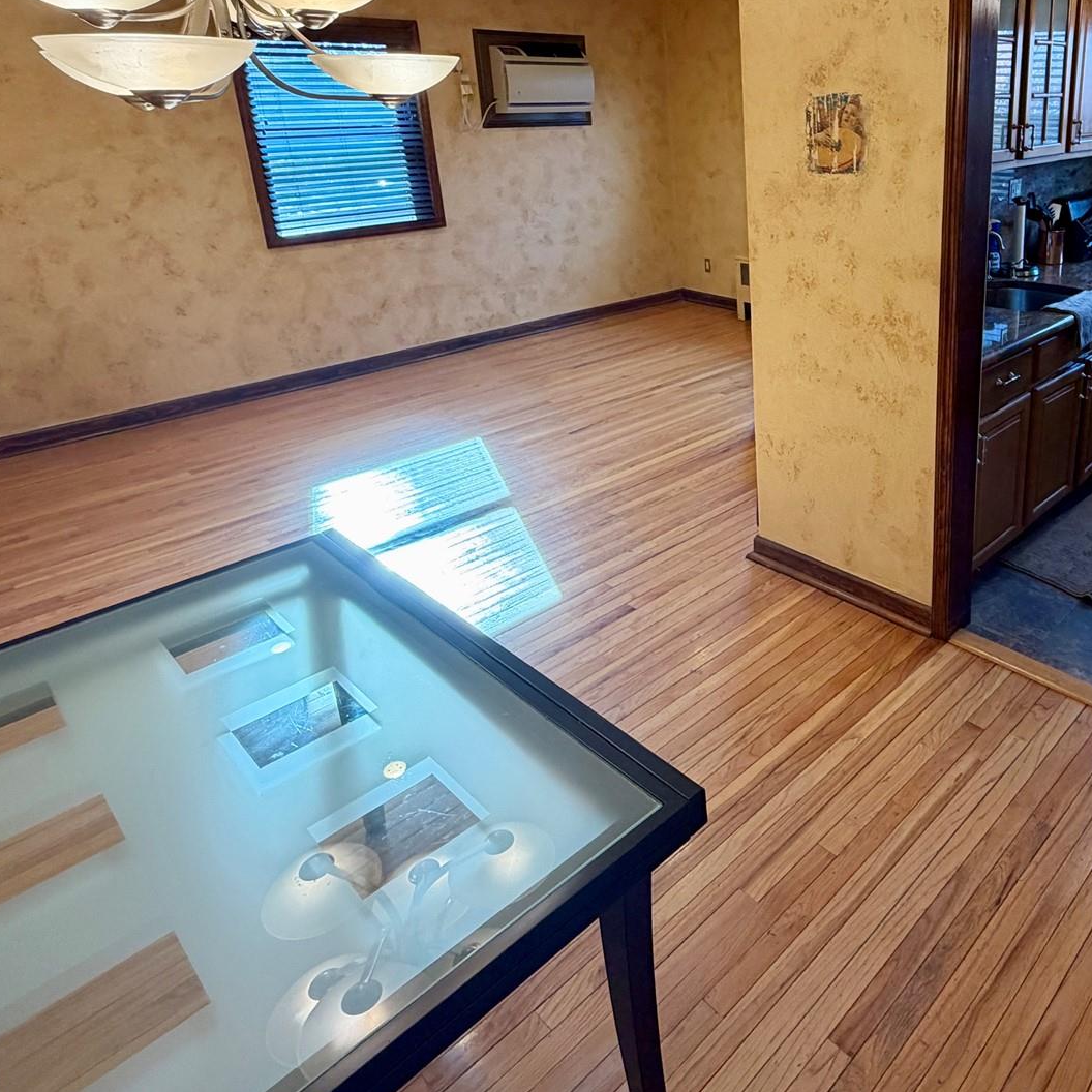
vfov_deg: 63.3
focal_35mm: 24
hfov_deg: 61.4
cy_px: 358
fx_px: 857
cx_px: 820
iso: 160
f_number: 2.2
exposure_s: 1/120
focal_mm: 2.22
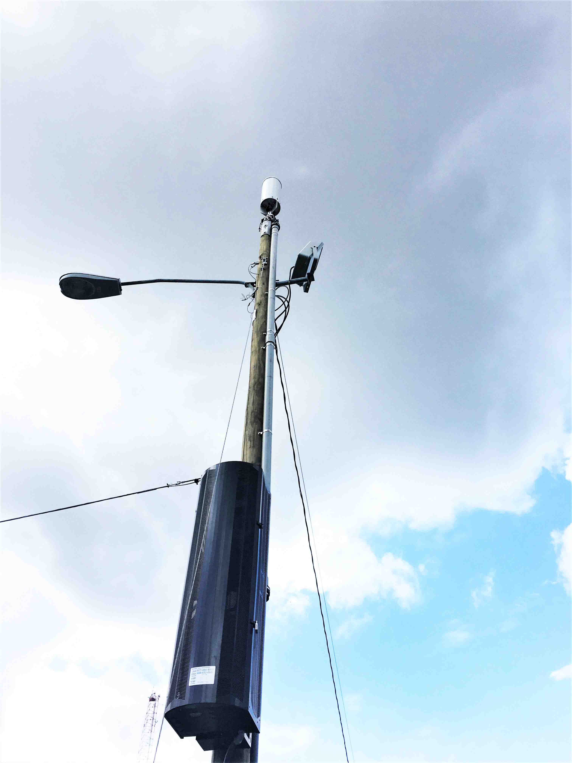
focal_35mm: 29
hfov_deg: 48.2
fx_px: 639
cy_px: 382
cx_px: 286
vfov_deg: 61.7
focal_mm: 4.15
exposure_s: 1/1672
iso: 25
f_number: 2.2
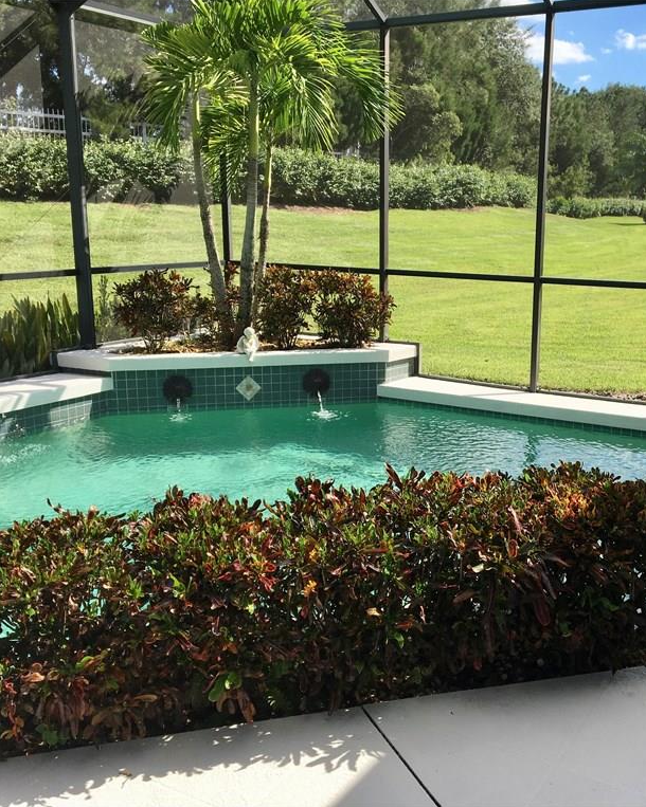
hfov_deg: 38.8
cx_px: 423
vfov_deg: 47.9
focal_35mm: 38
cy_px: 403
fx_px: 909
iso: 25
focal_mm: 4.15
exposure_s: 1/836
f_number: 2.2
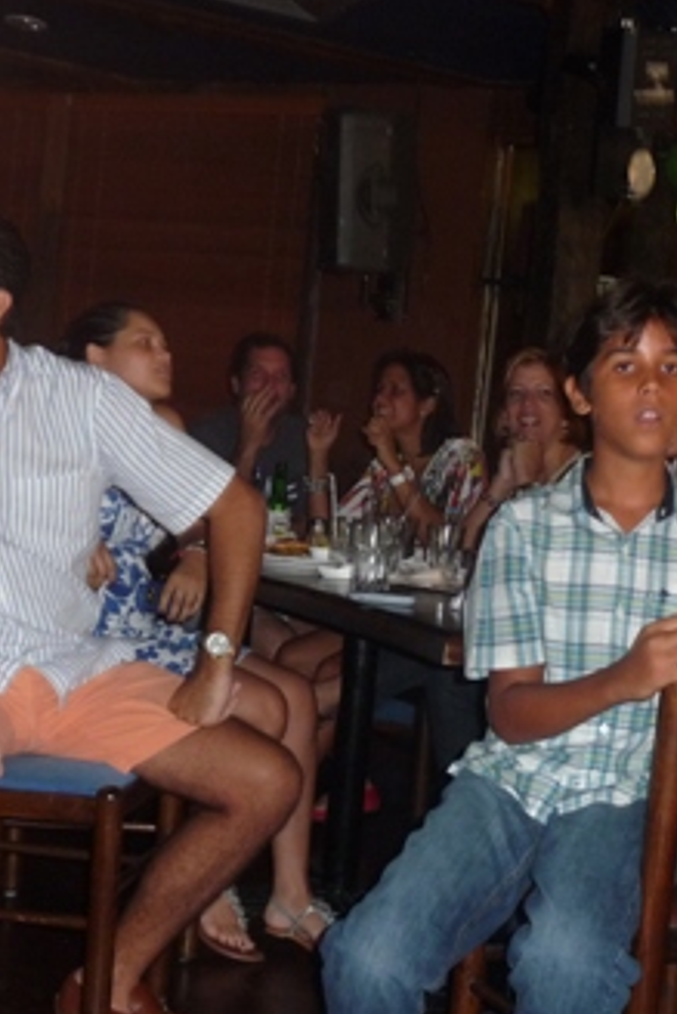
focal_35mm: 54
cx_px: 464
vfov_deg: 36.9
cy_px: 507
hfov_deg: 24.9
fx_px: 1522
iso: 320
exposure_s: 1/30
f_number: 3.8
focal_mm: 6.3
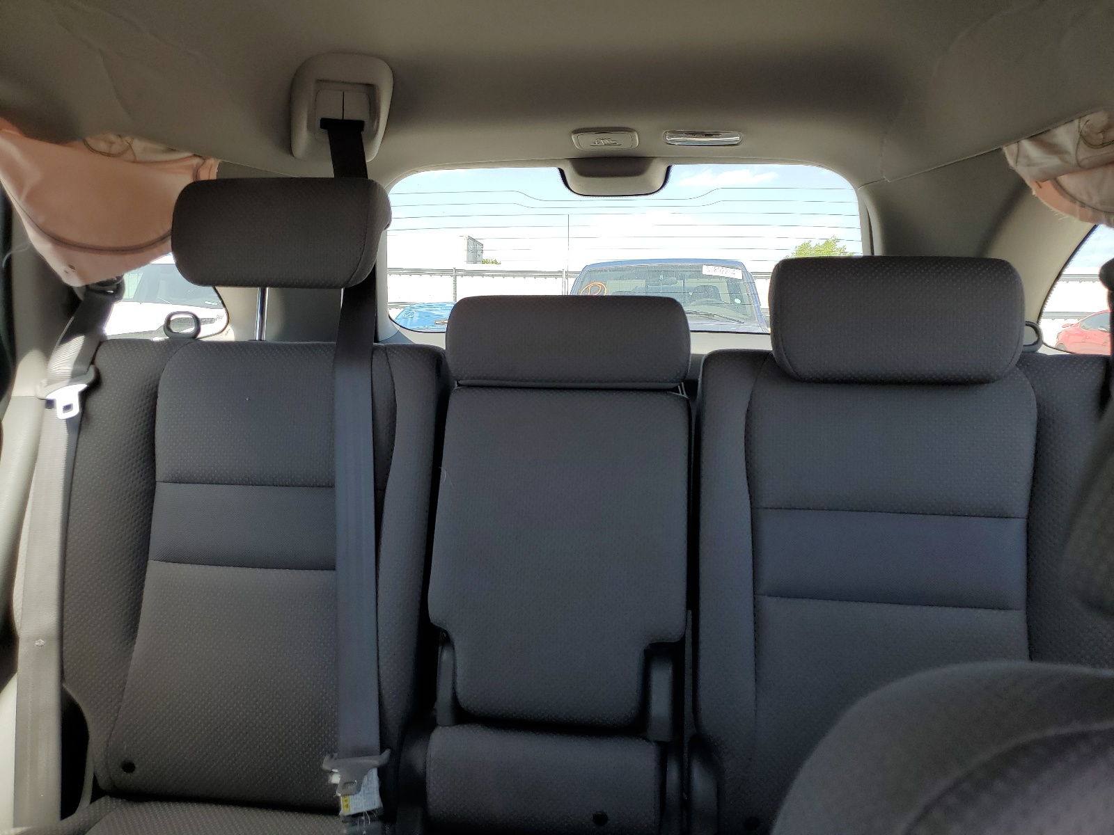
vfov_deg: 53.1
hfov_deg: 67.3
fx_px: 837
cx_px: 557
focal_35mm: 26
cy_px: 418
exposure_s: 1/833
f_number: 1.5
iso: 50
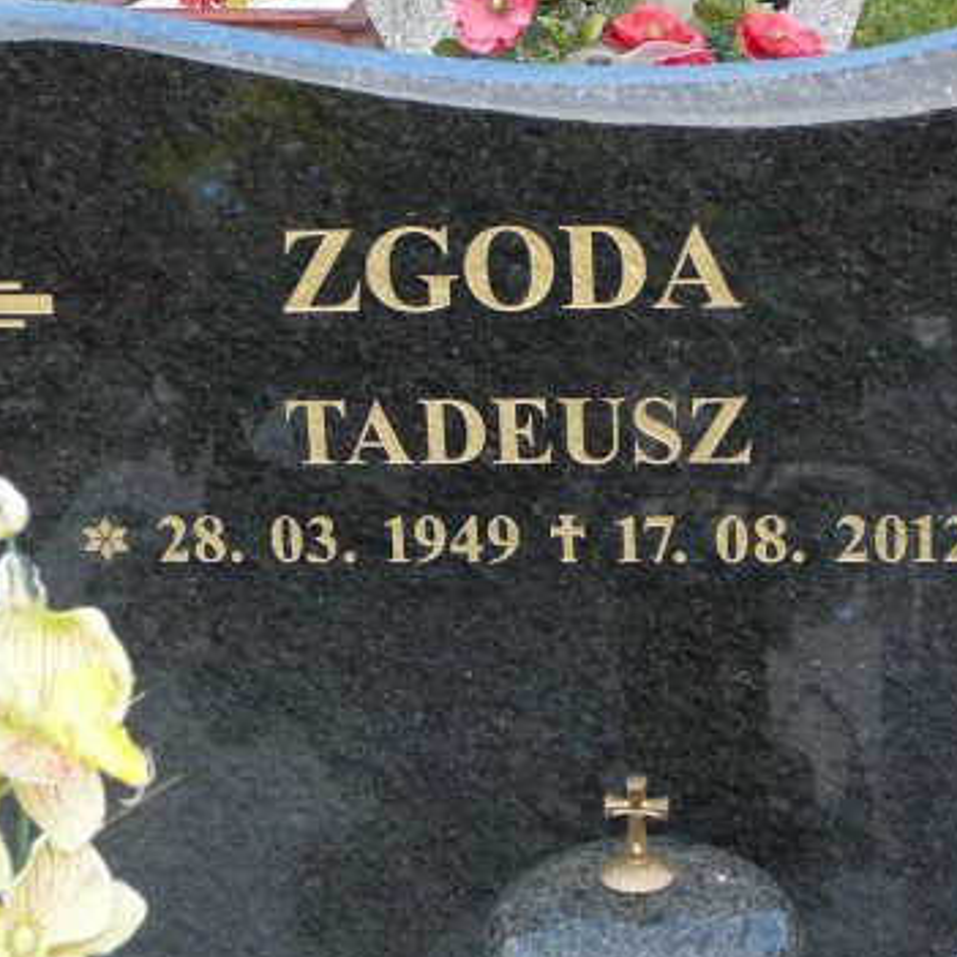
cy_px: 406
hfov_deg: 18.3
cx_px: 472
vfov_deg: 18.3
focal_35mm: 95
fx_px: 2971
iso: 80
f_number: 3.5
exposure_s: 1/160
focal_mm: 8.7
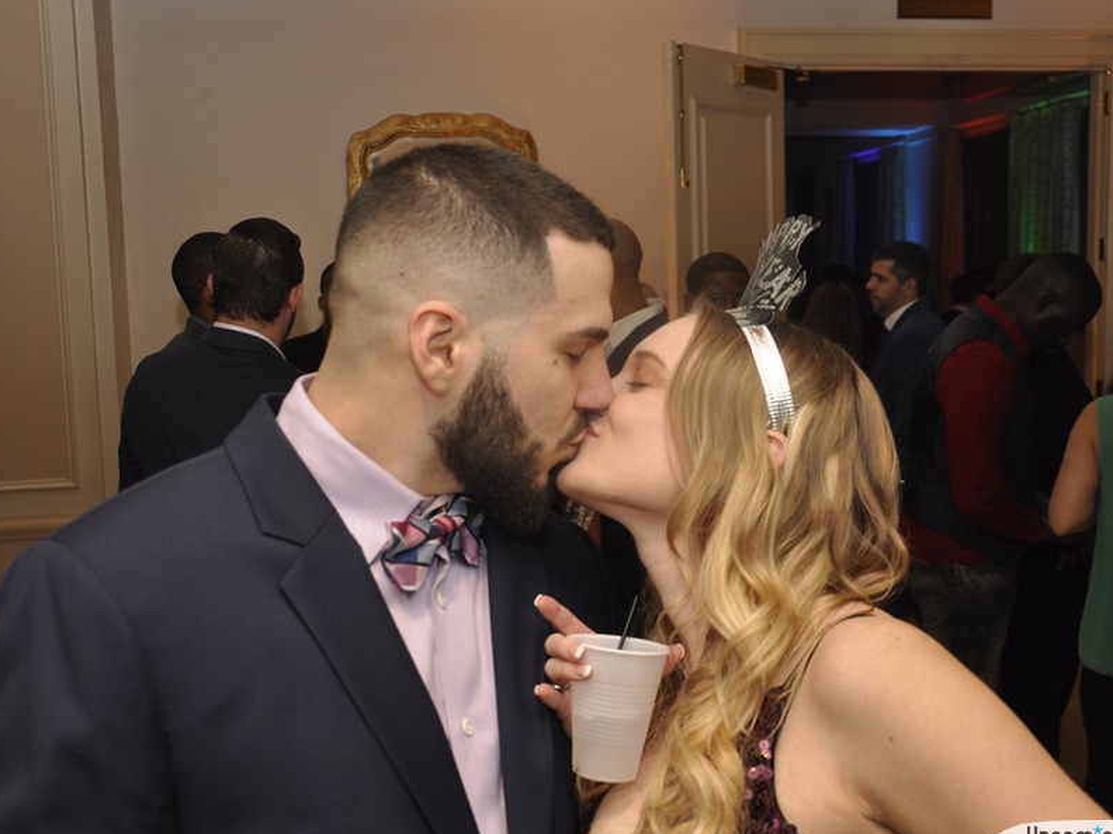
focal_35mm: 40
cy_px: 430
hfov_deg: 46.8
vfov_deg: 36.0
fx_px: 1286
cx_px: 527
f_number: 5
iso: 400
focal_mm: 22
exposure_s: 1/60
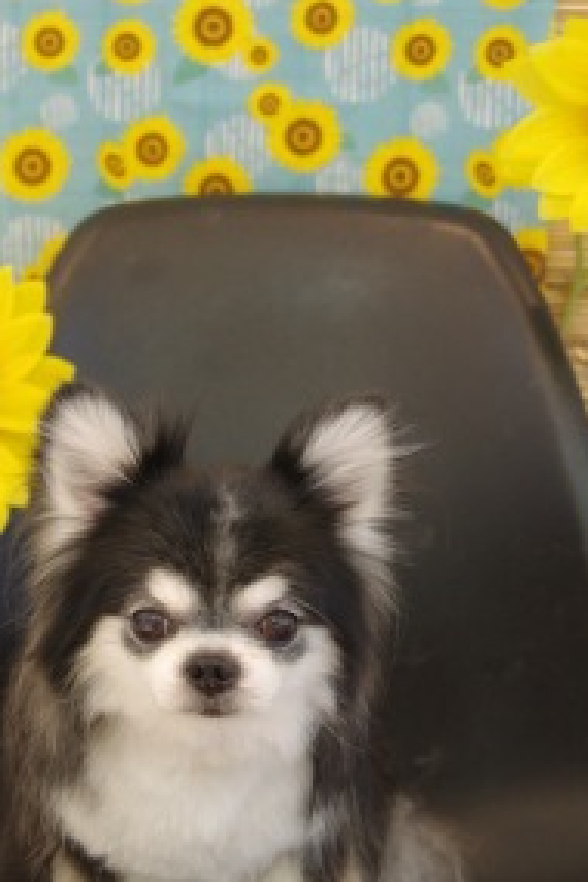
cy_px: 613
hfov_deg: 17.0
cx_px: 238
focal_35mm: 80
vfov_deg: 25.2
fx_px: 1960
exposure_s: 1/125
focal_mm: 38
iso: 1600
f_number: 3.5
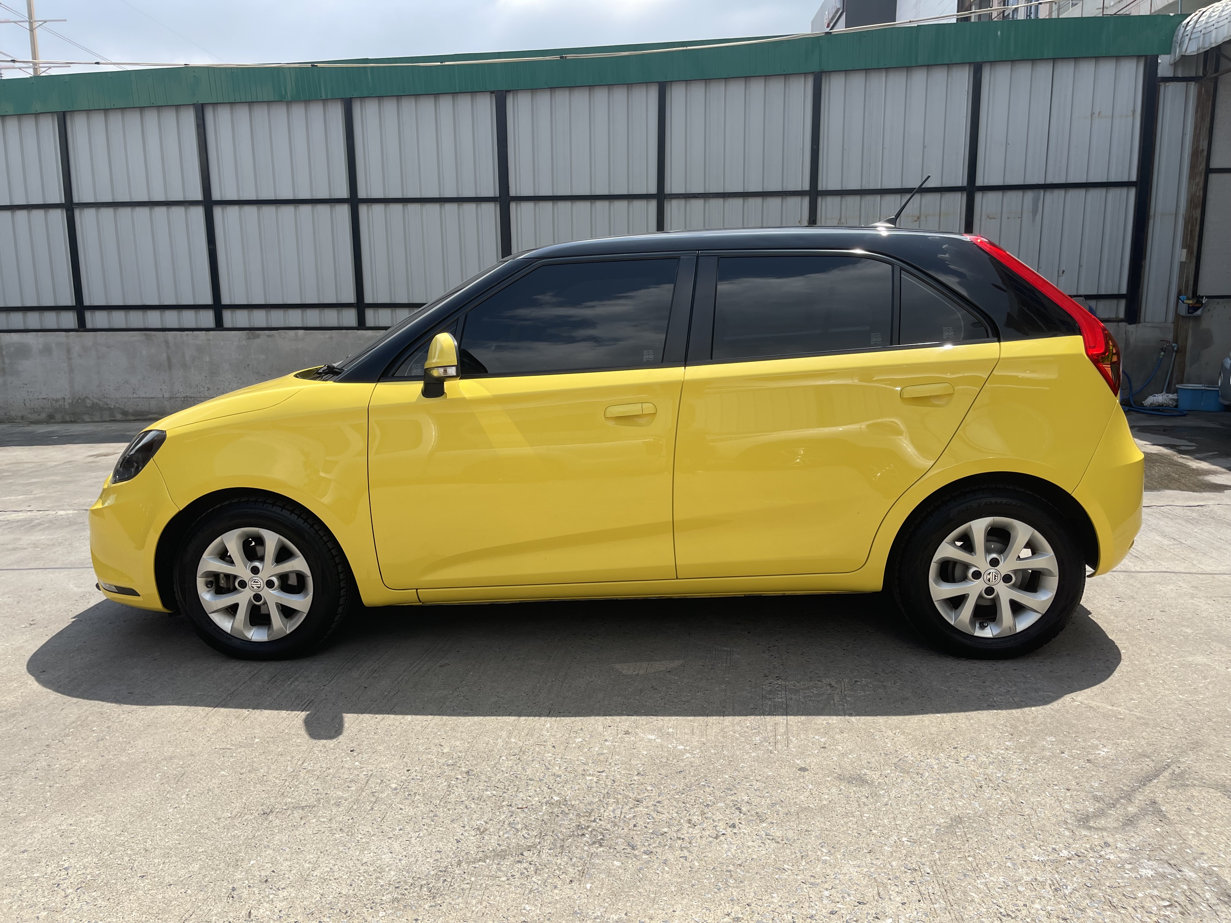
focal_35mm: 25
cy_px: 462
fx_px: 889
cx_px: 616
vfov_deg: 54.9
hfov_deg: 69.4
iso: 32
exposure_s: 1/3257
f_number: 1.6
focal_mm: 5.1
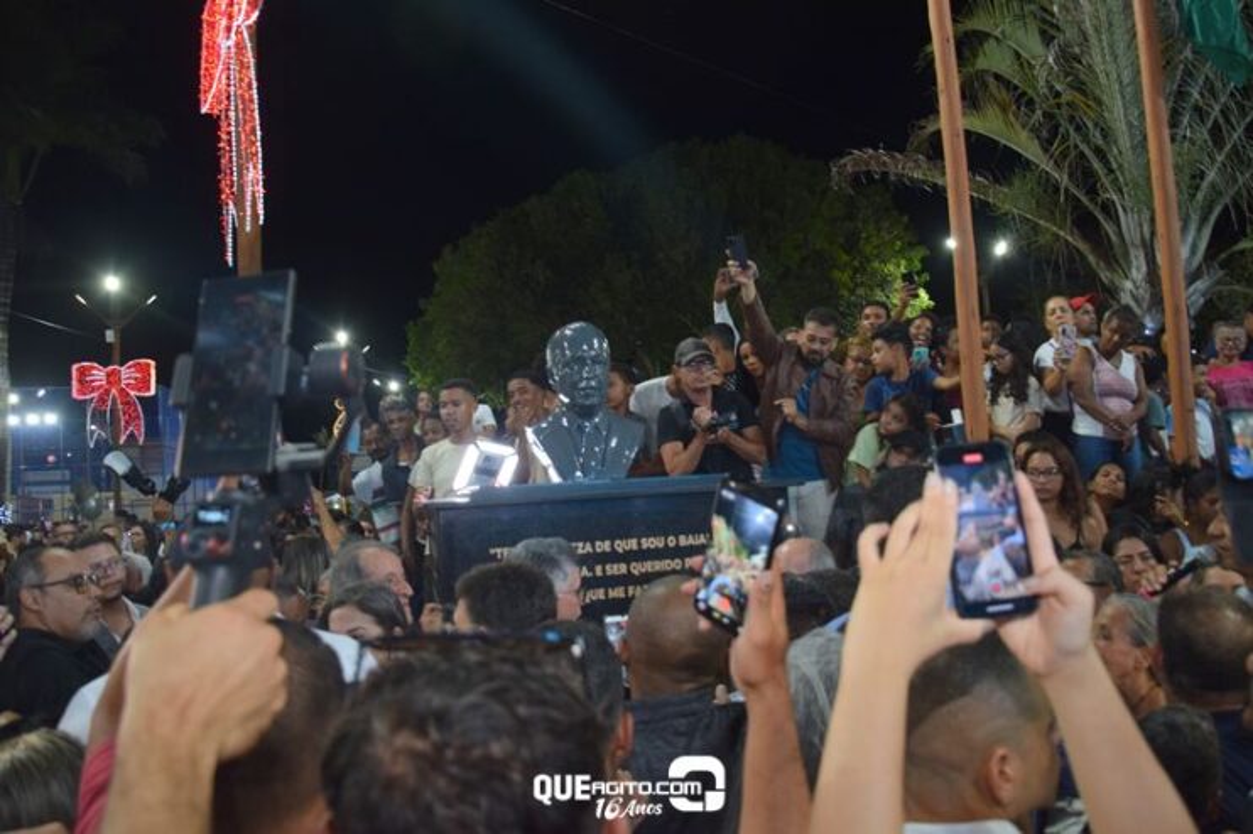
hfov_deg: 67.4
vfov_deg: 47.9
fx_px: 939
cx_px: 626
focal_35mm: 27
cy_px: 417
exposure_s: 1/60
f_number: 3.5
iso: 900
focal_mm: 18
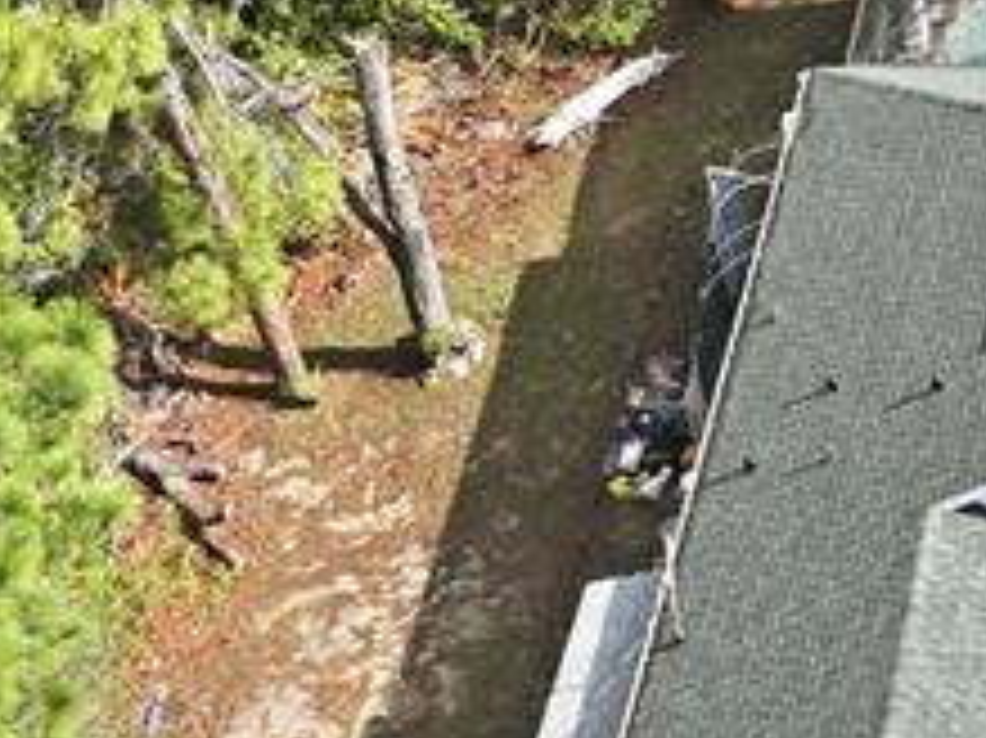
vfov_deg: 13.0
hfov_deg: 16.2
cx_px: 1423
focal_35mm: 112
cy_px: 747
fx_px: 3188
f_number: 2.8
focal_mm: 12.3
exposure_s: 1/60
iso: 100
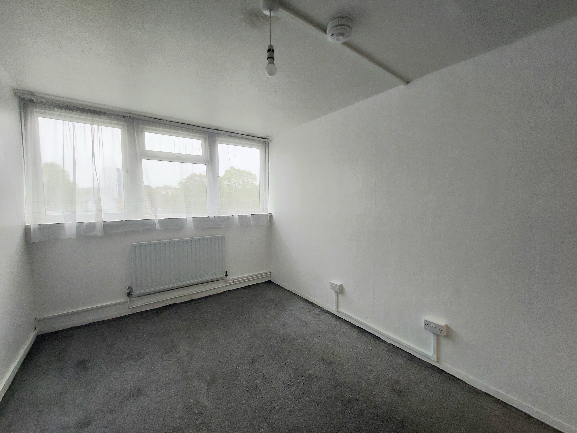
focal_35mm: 13
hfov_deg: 106.2
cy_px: 216
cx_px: 288
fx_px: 217
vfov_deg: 89.9
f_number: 2.2
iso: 80
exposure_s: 1/50
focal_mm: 1.74
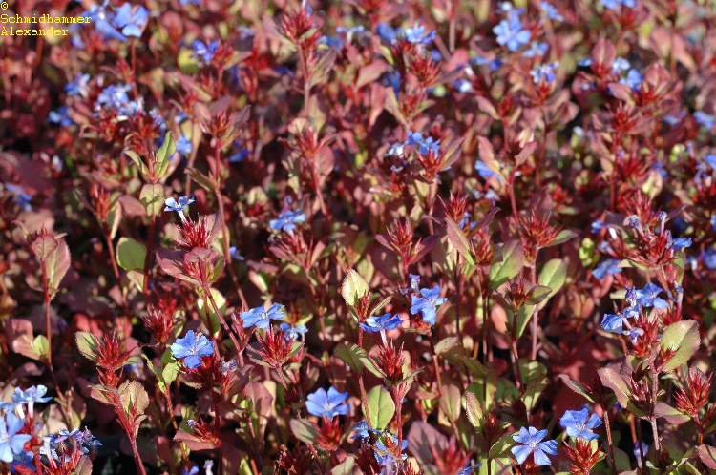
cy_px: 238
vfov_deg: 13.0
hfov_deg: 19.5
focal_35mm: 105
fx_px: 2086
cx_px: 358
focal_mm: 70
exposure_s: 1/250
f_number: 8
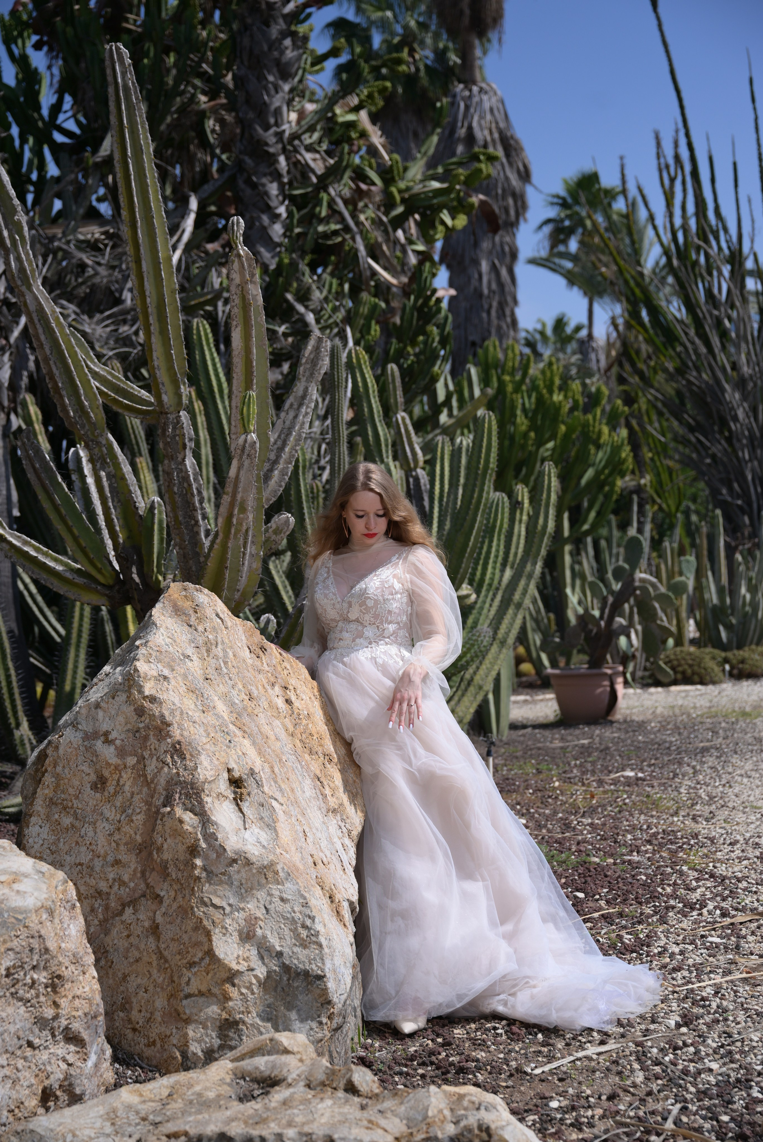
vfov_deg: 41.1
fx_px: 1524
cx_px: 382
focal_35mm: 48
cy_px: 571
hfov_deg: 28.1
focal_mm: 48
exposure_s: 1/2500
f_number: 3.5
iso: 100
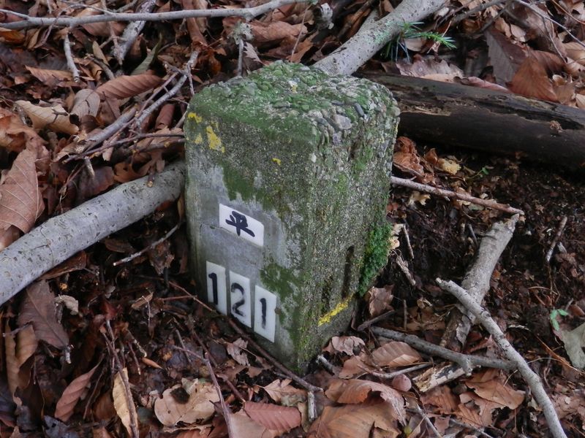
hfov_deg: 46.8
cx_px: 292
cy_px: 219
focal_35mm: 40
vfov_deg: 36.0
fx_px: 676
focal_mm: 7.3
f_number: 3.7
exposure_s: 1/20
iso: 200
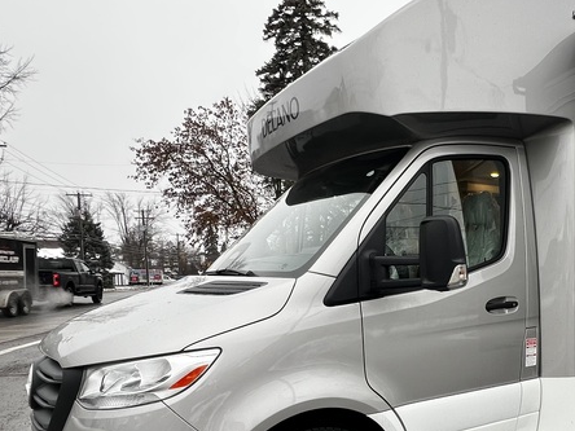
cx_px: 461
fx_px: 498
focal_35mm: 30
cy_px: 315
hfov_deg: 55.7
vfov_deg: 45.4
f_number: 1.8
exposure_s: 1/99
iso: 32
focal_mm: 1.57
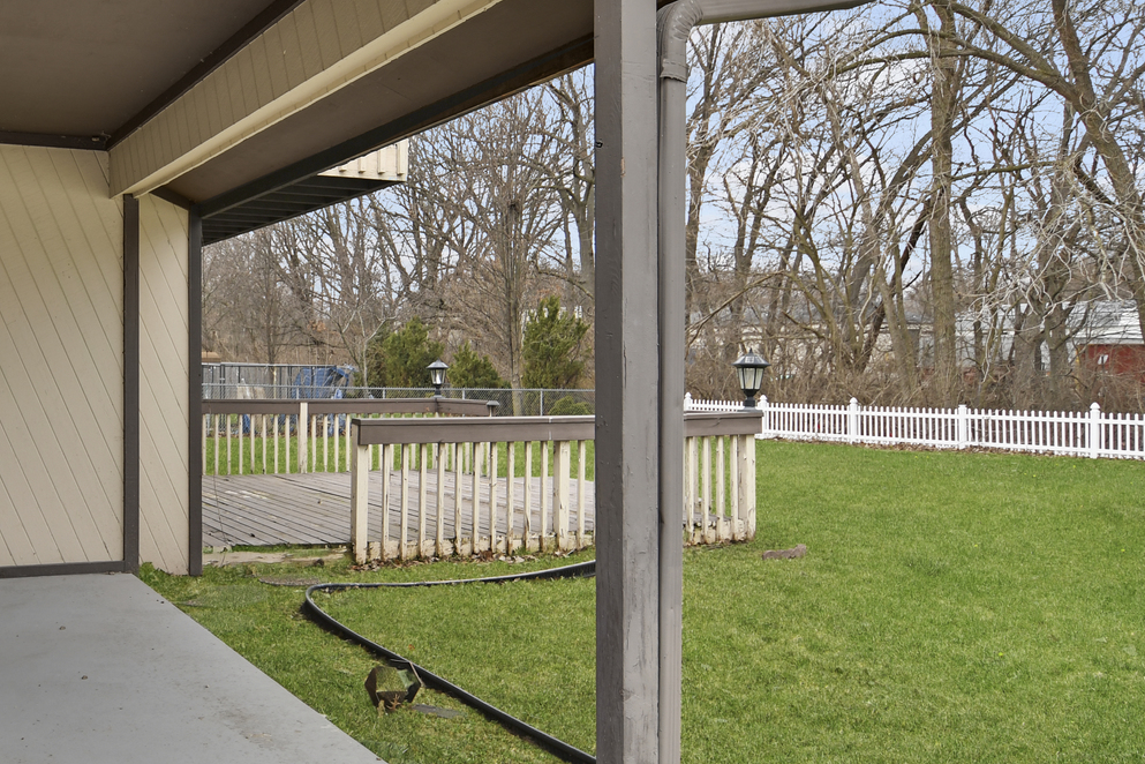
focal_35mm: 31
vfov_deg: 42.3
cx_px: 253
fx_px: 986
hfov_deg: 56.5
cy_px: 336
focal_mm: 13
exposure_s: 1/8000
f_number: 3.8
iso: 200
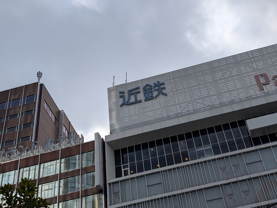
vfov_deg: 29.7
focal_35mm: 49
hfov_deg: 38.9
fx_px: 393
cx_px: 138
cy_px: 104
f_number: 1.68
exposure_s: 1/2577
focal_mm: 6.9
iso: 22
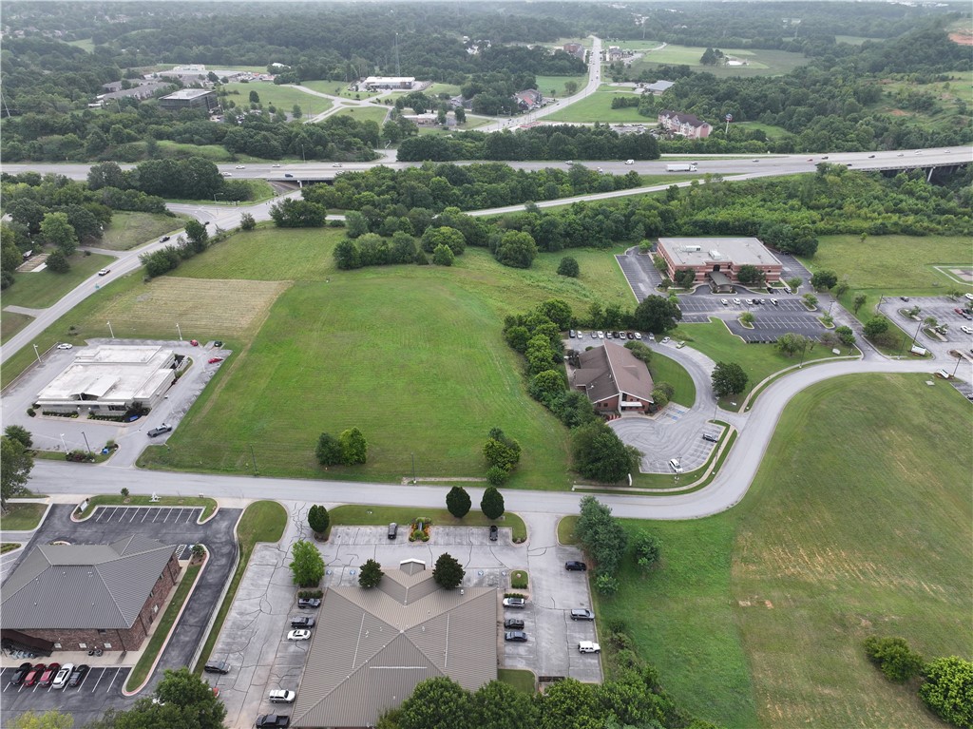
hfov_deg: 71.6
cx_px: 486
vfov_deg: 56.8
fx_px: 674
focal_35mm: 24
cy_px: 364
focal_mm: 12.29
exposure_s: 1/400
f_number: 2.8
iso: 100
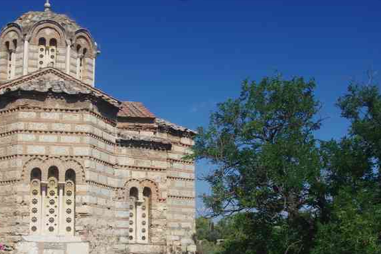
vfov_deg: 24.9
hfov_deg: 36.8
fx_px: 571
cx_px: 152
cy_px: 174
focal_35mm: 54
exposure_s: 1/100
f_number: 11
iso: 200
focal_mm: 20.6
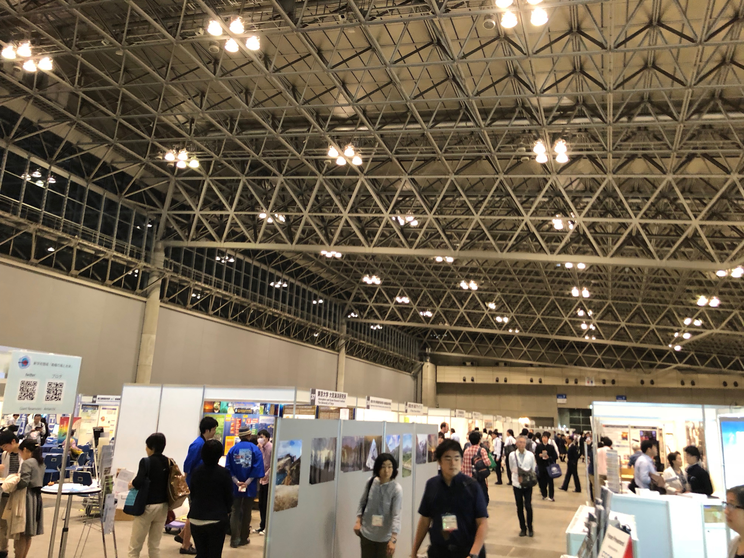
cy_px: 279
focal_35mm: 28
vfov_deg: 49.7
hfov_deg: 63.4
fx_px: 602
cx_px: 372
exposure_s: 1/17
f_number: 1.8
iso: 80
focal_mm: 4
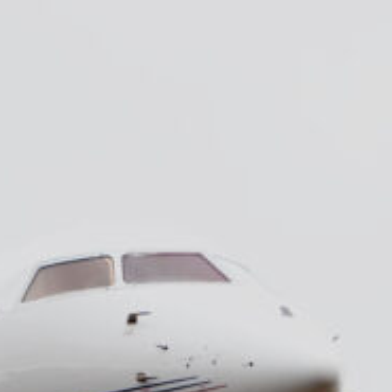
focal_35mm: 1826
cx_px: -301
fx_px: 23395
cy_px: 603
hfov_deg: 1.0
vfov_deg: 1.0
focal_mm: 388
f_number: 6.3
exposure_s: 1/1000
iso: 1250
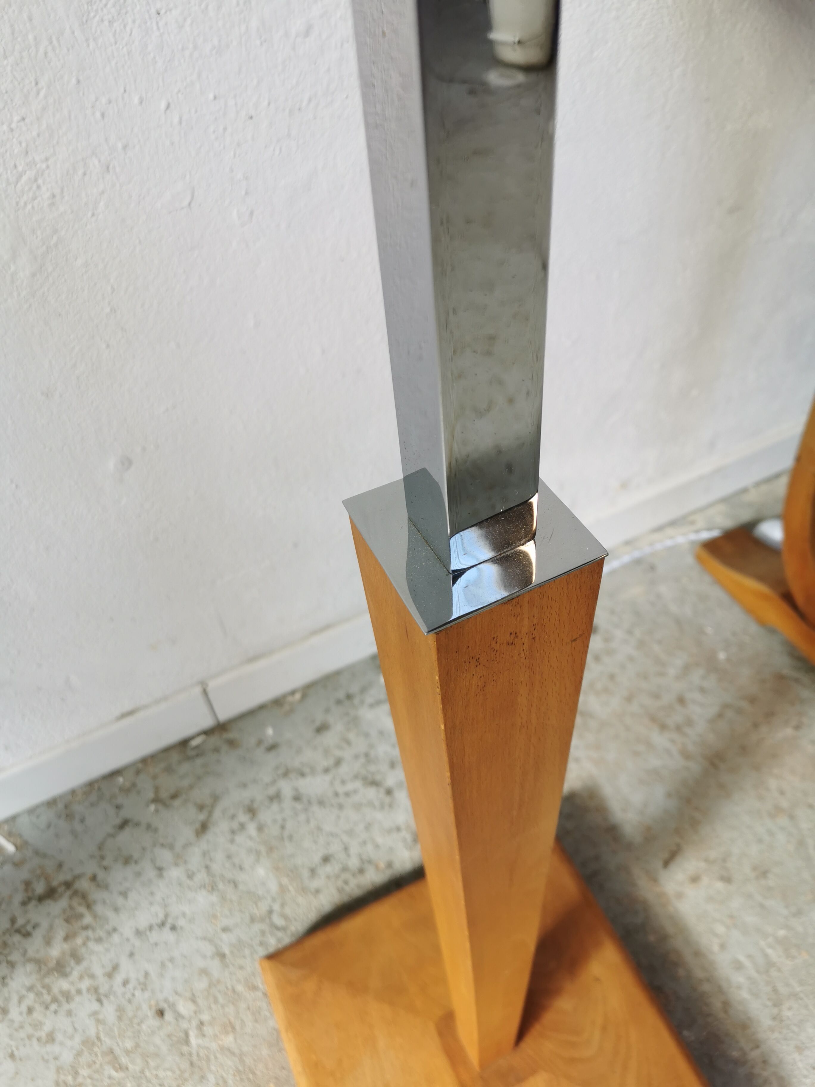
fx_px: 848
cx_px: 408
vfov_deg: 65.3
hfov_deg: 51.4
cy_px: 544
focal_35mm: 27
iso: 50
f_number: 1.8
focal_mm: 5.58
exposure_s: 1/233
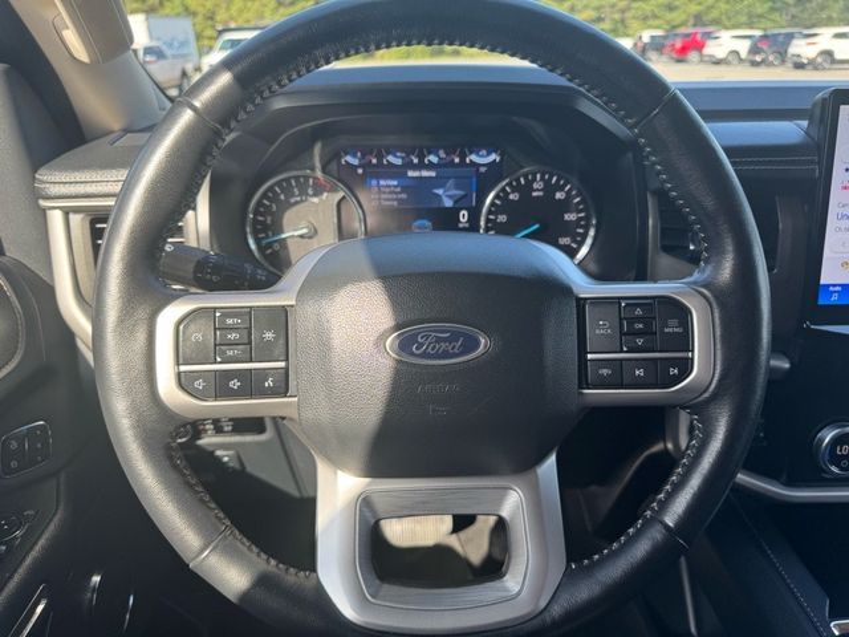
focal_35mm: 24
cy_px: 318
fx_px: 589
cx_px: 424
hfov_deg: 71.6
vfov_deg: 56.8
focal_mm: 6.76
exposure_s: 1/299
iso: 80
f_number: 1.78
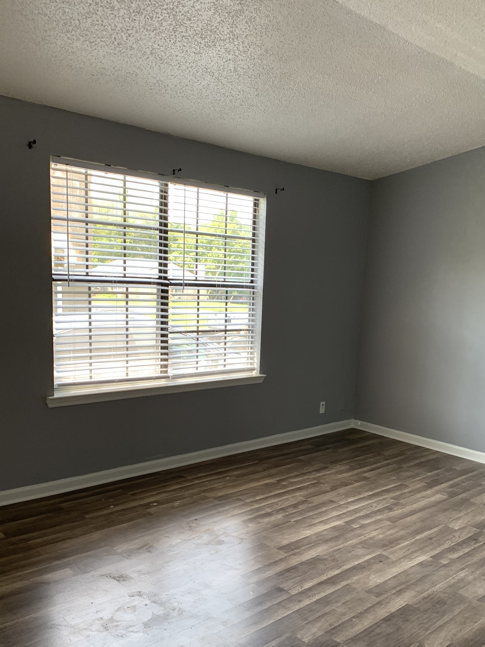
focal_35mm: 32
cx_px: 273
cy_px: 390
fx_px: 598
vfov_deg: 56.4
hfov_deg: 44.1
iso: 80
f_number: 1.8
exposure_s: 1/121
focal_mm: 4.25
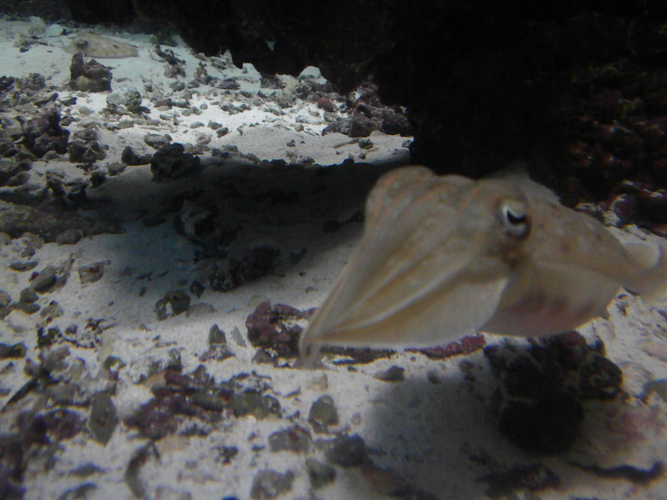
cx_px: 334
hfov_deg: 50.1
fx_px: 713
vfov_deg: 38.7
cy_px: 250
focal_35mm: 37
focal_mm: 6.6
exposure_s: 1/289
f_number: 3.5
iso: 705
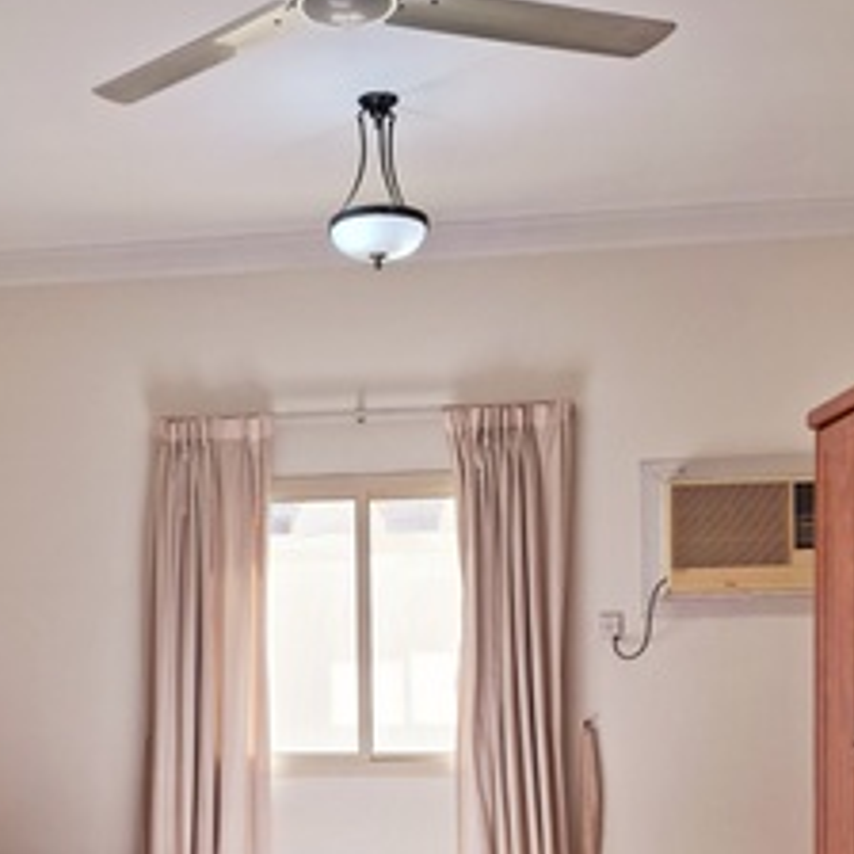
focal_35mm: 45
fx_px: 1256
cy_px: 696
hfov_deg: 37.4
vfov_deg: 36.2
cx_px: 349
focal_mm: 4.69
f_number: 1.8
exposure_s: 1/139
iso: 25
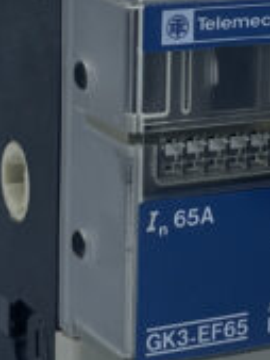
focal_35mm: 123
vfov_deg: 15.9
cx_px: 210
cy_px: 64
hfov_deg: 12.0
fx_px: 1278
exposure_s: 1/1742
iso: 32
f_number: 1.6
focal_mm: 4.2
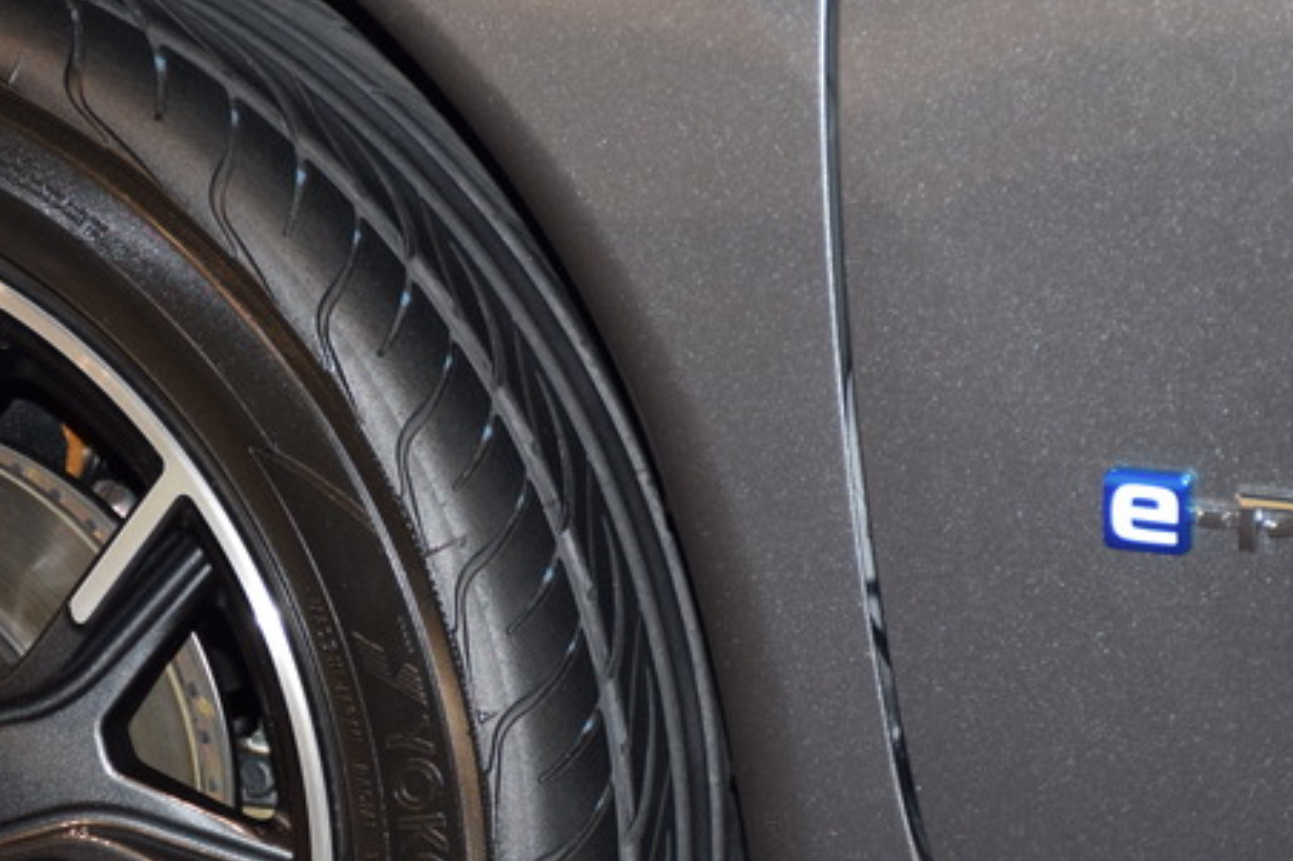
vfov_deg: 5.8
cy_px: 782
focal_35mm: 238
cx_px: 463
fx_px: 8545
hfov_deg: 8.6
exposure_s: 1/200
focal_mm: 70
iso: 1000
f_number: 6.3
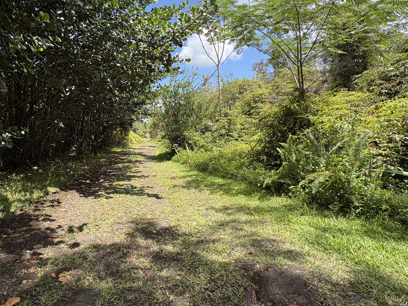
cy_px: 127
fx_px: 236
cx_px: 158
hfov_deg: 80.5
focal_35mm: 20
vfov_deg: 65.5
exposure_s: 1/812
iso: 50
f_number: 2.2
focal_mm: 2.22
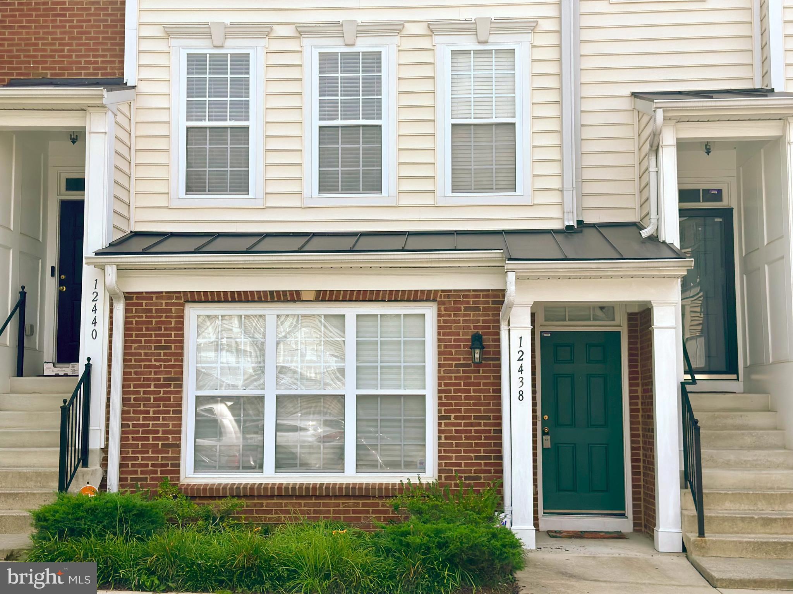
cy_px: 297
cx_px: 396
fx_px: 1100
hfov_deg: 39.7
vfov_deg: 30.3
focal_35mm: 48
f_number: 1.8
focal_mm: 6.86
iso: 100
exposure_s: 1/3700
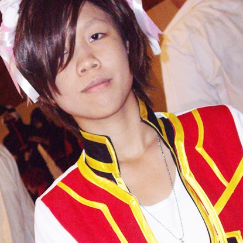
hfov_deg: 13.1
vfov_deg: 13.1
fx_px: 1056
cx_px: 101
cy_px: 155
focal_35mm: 133
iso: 400
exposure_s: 1/80
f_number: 4.3
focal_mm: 16.3
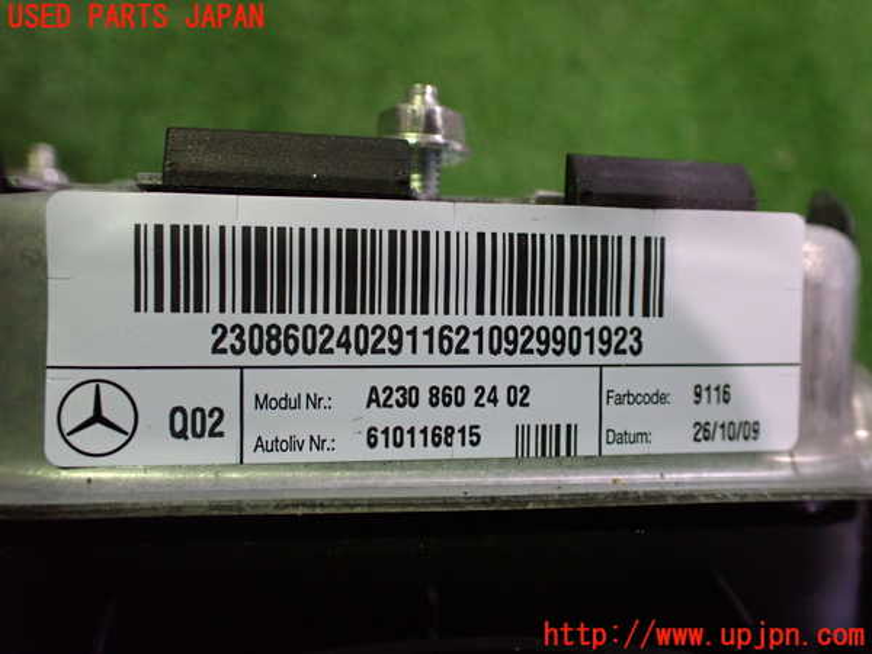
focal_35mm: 30
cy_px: 327
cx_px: 436
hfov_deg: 60.0
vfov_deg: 46.8
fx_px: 756
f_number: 2.3
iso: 800
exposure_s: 1/80
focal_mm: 5.4
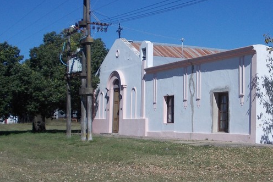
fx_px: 523
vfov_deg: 19.7
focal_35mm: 69
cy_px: 95
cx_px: 190
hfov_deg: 29.0
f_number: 6.5
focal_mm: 6.1
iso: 80
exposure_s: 1/500
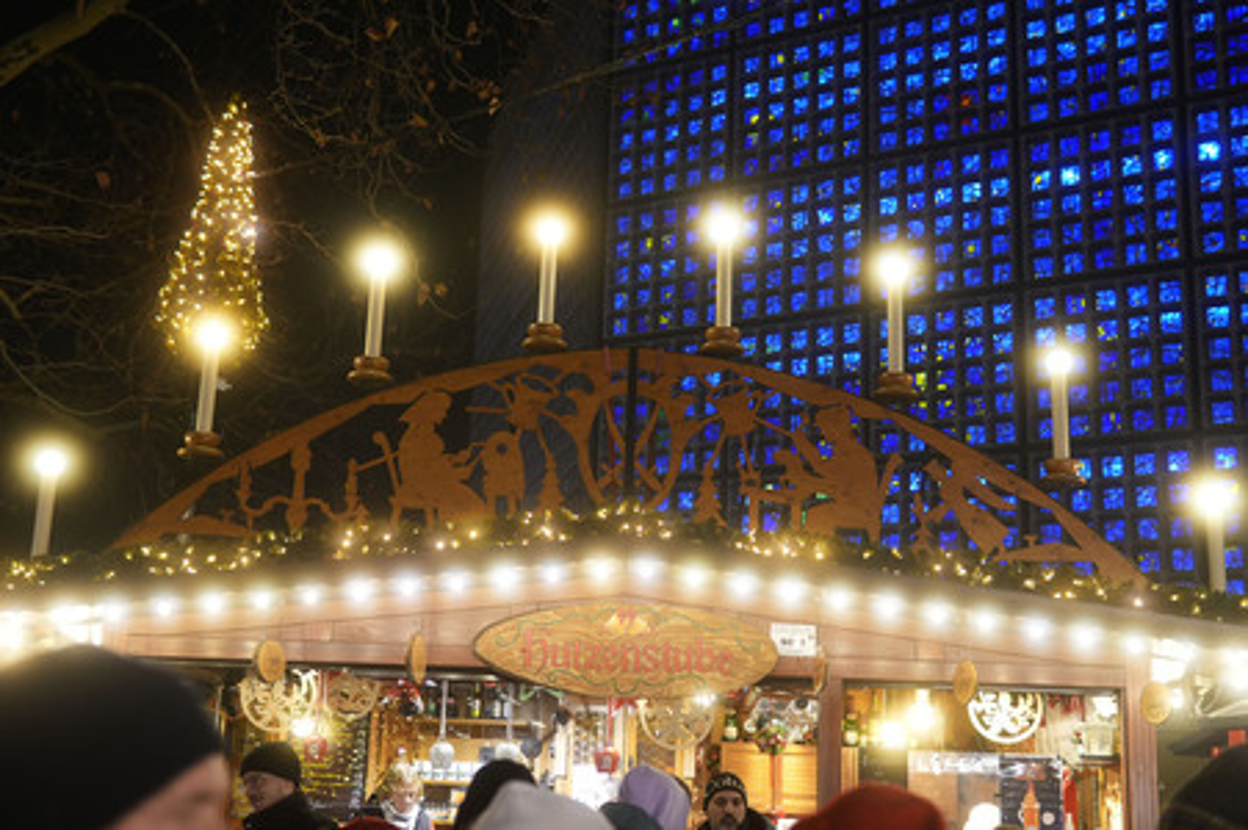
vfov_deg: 29.8
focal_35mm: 45
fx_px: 1559
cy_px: 415
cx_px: 624
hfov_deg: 43.6
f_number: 2.2
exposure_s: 1/60
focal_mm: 30
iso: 640
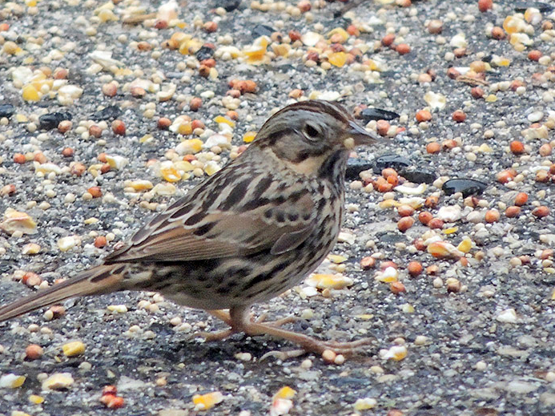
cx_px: 252
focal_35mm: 1155
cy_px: 186
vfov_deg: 1.3
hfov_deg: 1.7
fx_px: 18509
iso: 560
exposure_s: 1/125
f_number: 5.9
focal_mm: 180
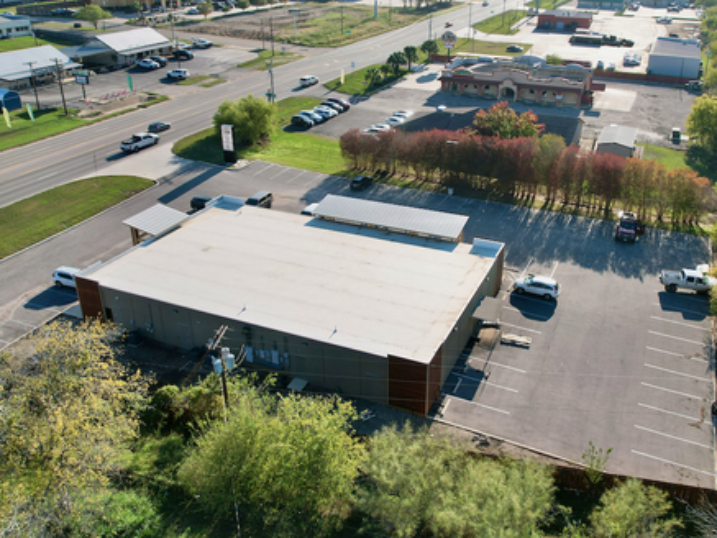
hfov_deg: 58.2
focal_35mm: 31
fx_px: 642
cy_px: 229
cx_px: 394
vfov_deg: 45.3
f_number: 2.8
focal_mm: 8.38
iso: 100
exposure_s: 1/1600
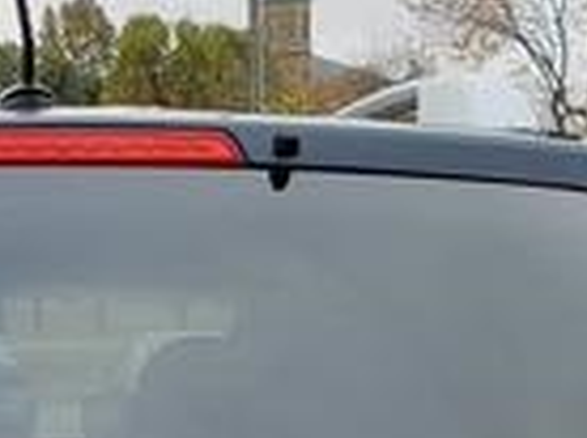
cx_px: -85
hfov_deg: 15.8
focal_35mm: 121
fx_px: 2048
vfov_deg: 11.1
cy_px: 876
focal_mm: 4.3
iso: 50
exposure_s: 1/193
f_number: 2.4
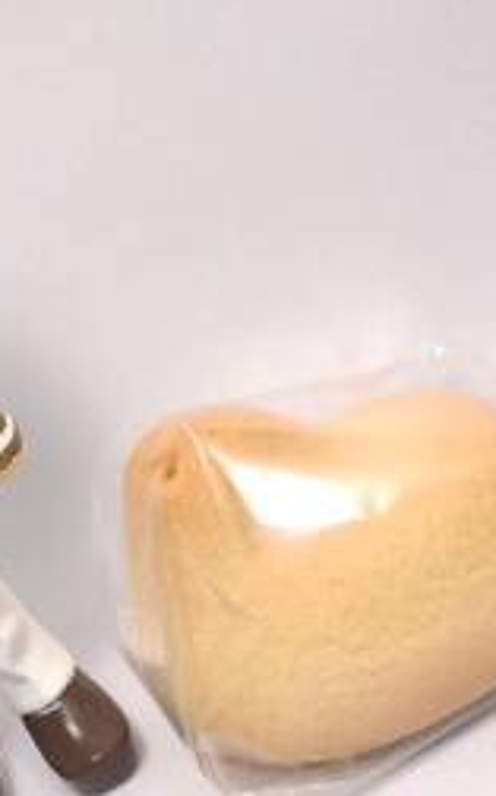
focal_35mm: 59
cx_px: 92
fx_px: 1279
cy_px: 417
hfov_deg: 21.6
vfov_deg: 34.6
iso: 64
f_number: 3.1
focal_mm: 6.3
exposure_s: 1/60
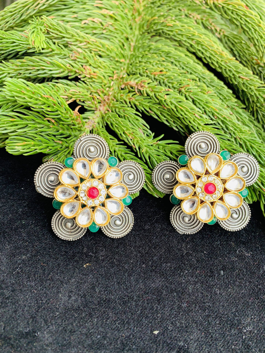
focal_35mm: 26
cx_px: 132
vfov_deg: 67.3
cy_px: 176
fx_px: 265
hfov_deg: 53.1
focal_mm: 4.25
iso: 50
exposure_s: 1/121
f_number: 1.8
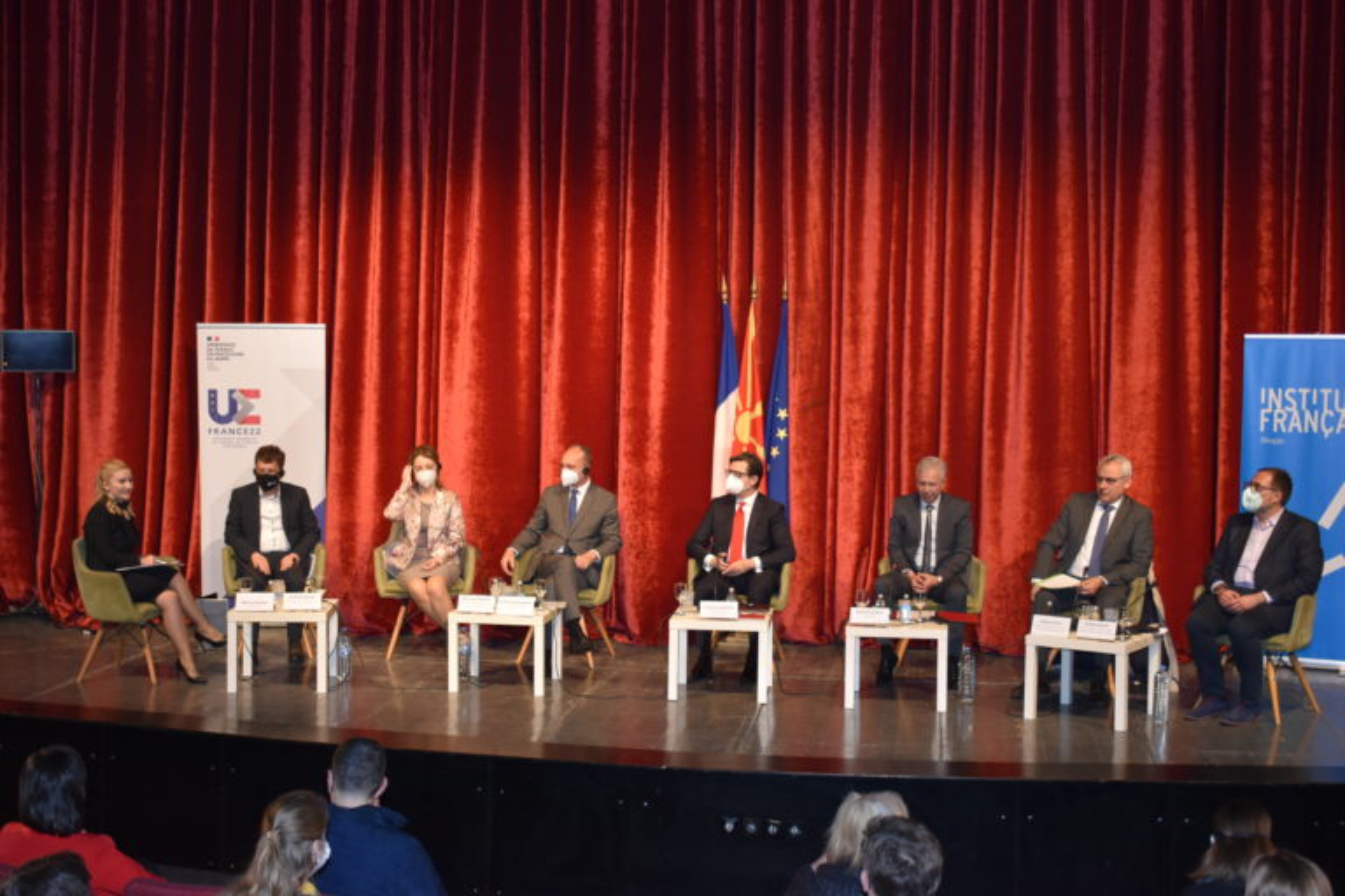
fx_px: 1793
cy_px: 448
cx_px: 672
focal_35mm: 48
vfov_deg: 28.1
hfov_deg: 41.1
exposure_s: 1/60
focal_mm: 32
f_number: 4
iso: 800
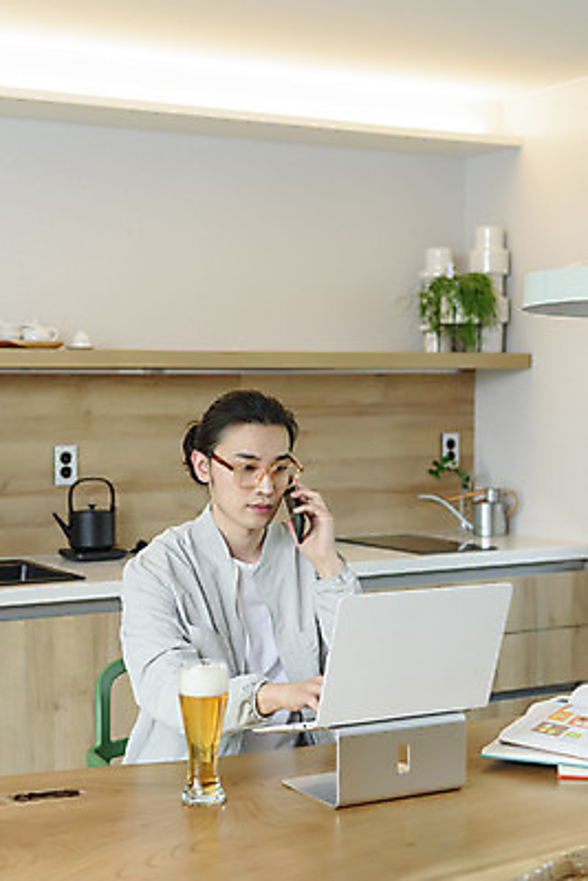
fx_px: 1371
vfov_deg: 35.6
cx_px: 294
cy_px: 440
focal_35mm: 56
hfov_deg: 24.2
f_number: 4
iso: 320
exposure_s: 1/100
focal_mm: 56
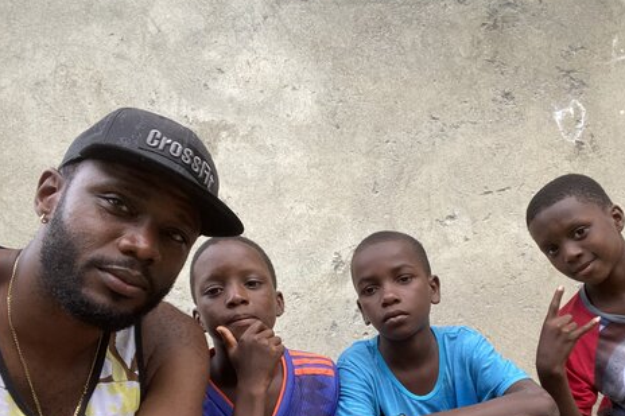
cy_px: 304
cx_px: 374
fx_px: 573
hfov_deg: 56.8
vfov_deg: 39.0
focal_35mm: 33
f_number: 2.2
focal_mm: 2.71
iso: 125
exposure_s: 1/60
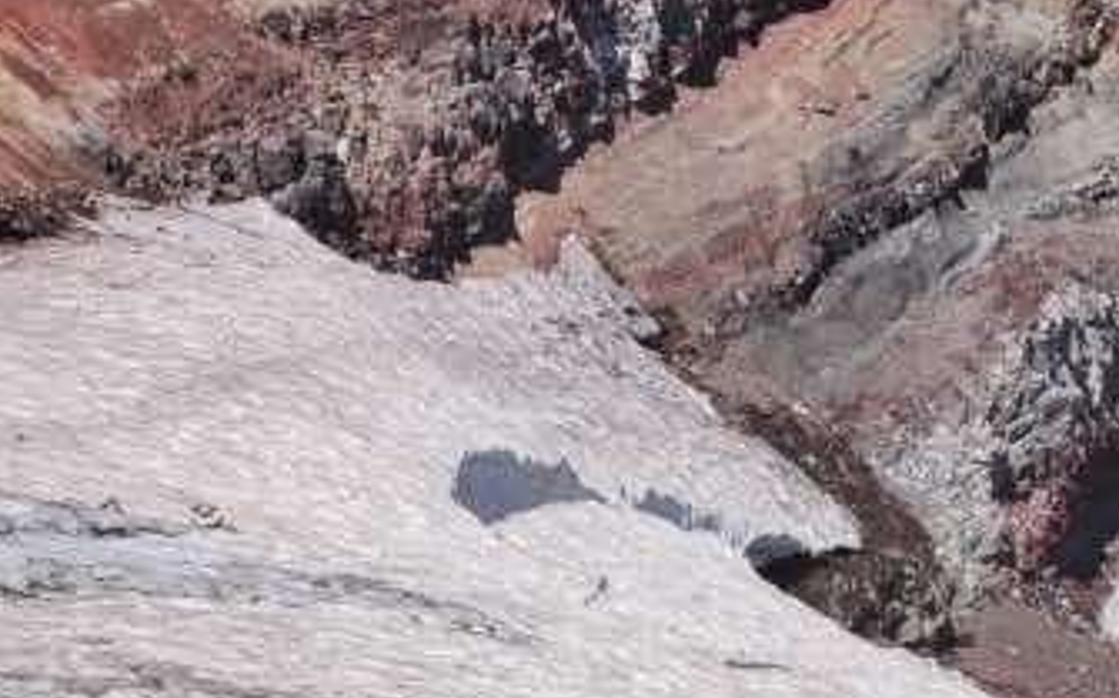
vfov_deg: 6.0
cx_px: 504
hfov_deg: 9.6
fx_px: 6675
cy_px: 613
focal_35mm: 219
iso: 200
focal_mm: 40
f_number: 11
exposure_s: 1/500
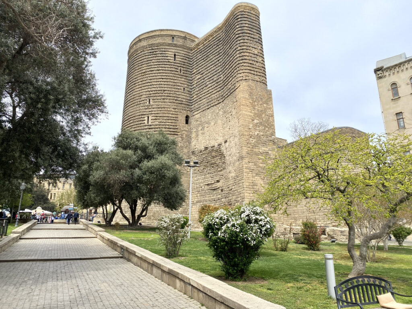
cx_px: 206
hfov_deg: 67.3
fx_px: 309
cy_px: 154
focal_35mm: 26
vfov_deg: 53.1
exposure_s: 1/2817
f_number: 1.8
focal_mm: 4.25
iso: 32
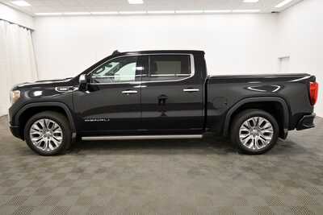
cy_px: 108
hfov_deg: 78.6
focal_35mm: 22
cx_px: 162
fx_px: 197
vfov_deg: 57.3
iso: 1000
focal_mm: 15
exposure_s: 1/125
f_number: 5.3
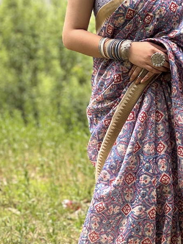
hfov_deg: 8.1
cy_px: 97
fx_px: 1284
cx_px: 130
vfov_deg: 10.9
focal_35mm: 182
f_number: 2.8
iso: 32
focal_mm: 9
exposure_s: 1/99
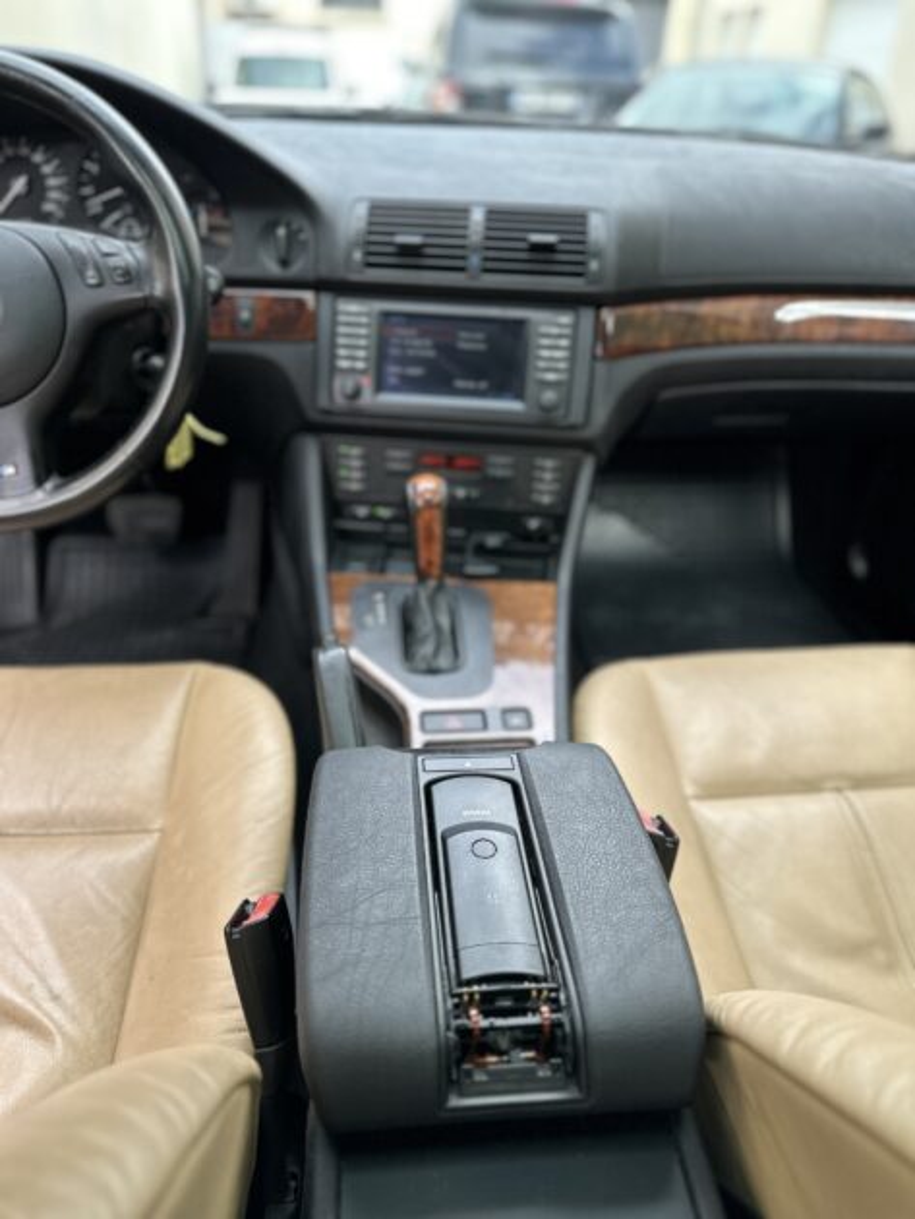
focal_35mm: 24
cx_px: 458
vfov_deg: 71.6
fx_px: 845
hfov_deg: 56.8
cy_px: 610
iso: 64
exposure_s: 1/157
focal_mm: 6.86
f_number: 1.78
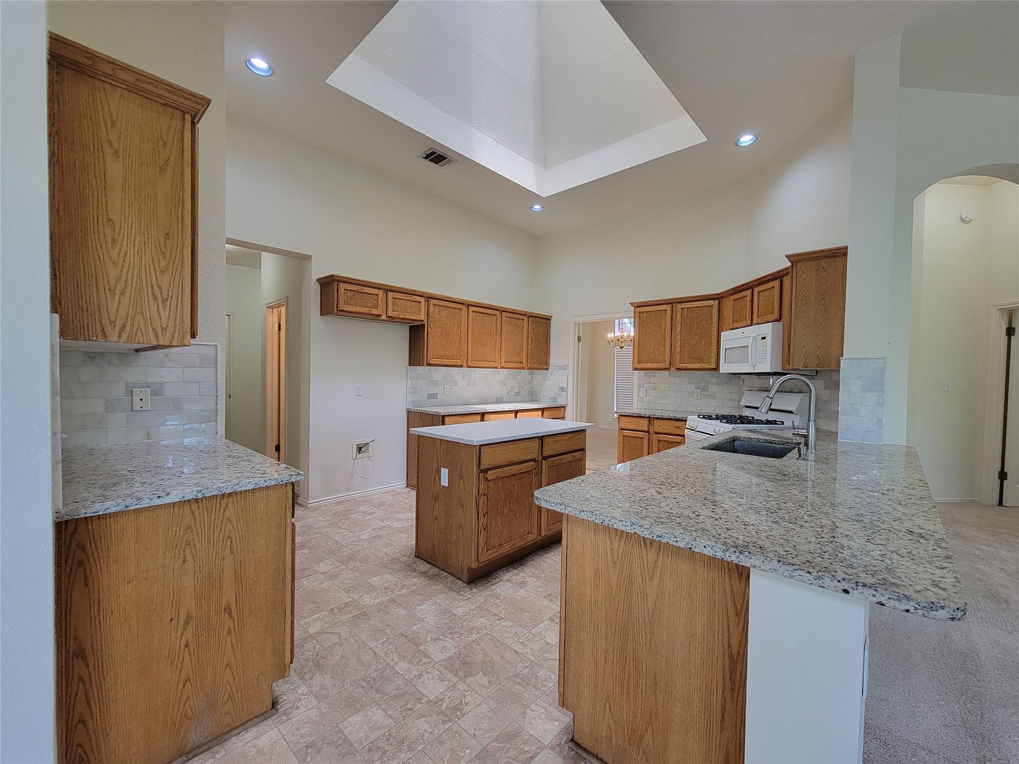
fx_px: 383
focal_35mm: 13
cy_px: 382
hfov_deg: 106.2
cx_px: 510
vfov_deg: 89.9
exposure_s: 1/60
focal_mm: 2.2
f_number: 2.2
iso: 100
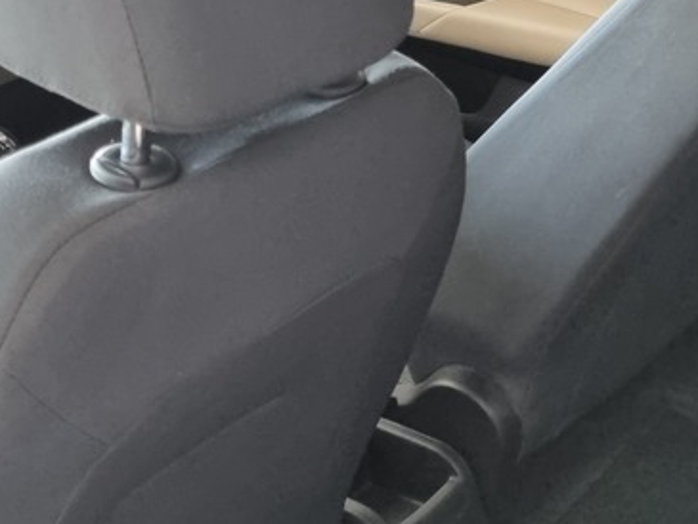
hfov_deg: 26.1
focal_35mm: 73
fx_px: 1472
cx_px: 583
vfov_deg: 20.2
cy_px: 283
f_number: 1.8
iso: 500
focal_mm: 5.4
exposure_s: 1/50
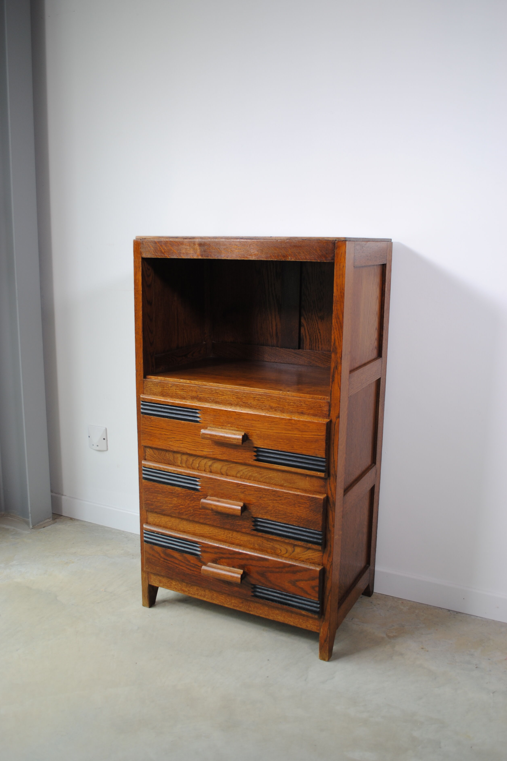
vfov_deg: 60.3
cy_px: 391
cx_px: 252
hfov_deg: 42.3
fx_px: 655
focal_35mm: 31
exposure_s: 1/30
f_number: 4.5
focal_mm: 20
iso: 100
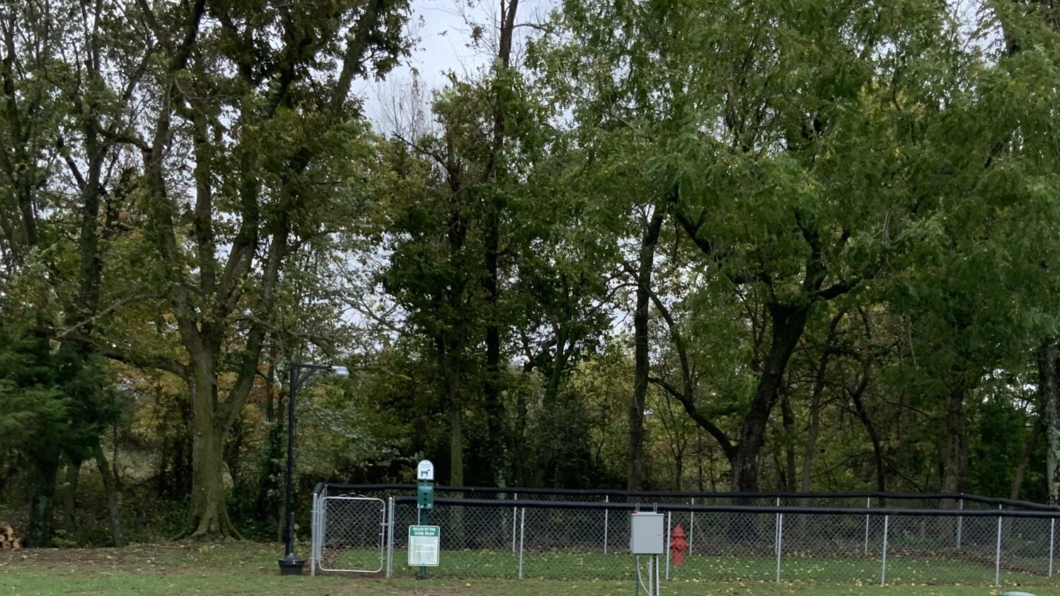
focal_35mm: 54
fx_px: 1518
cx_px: 571
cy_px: 553
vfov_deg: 21.7
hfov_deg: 38.5
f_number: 1.8
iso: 16
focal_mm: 3
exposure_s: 1/120
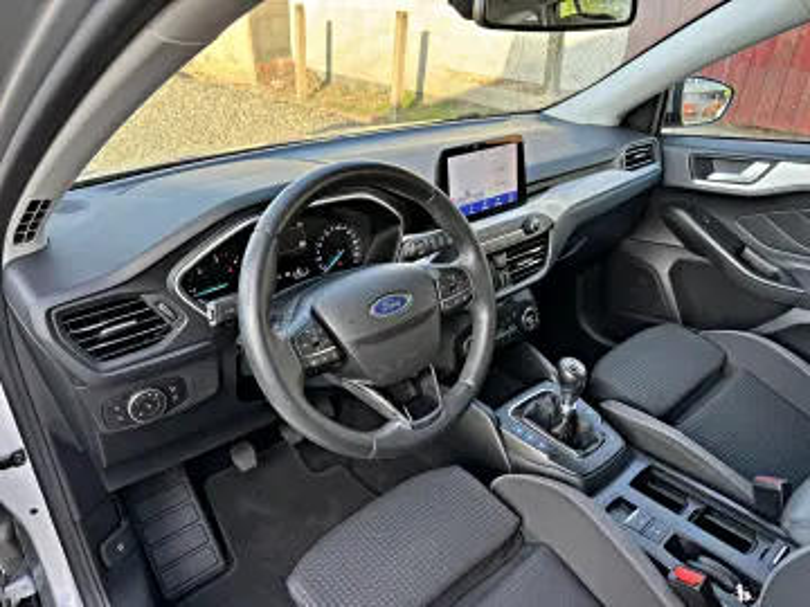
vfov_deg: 56.8
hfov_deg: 71.6
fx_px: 562
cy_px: 304
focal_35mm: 24
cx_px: 405
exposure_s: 1/121
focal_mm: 6.76
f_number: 1.78
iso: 64
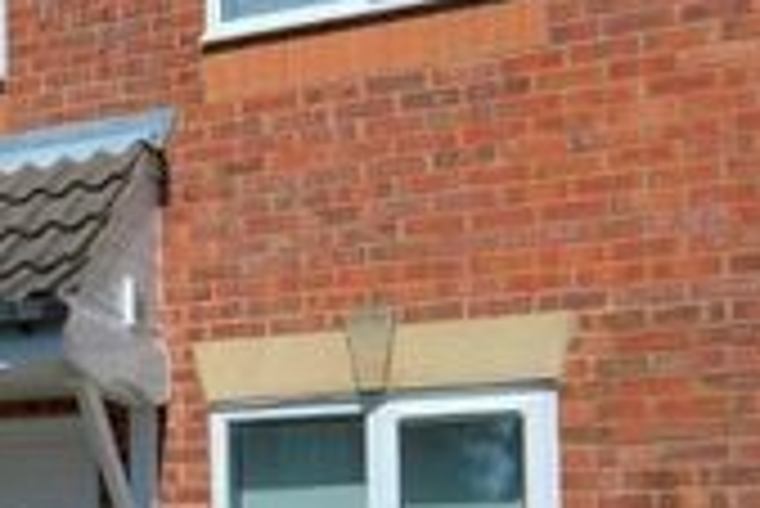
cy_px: 504
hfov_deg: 29.9
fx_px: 1310
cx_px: -18
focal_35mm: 62
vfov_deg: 21.2
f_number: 9
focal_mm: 10
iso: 100
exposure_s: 1/320
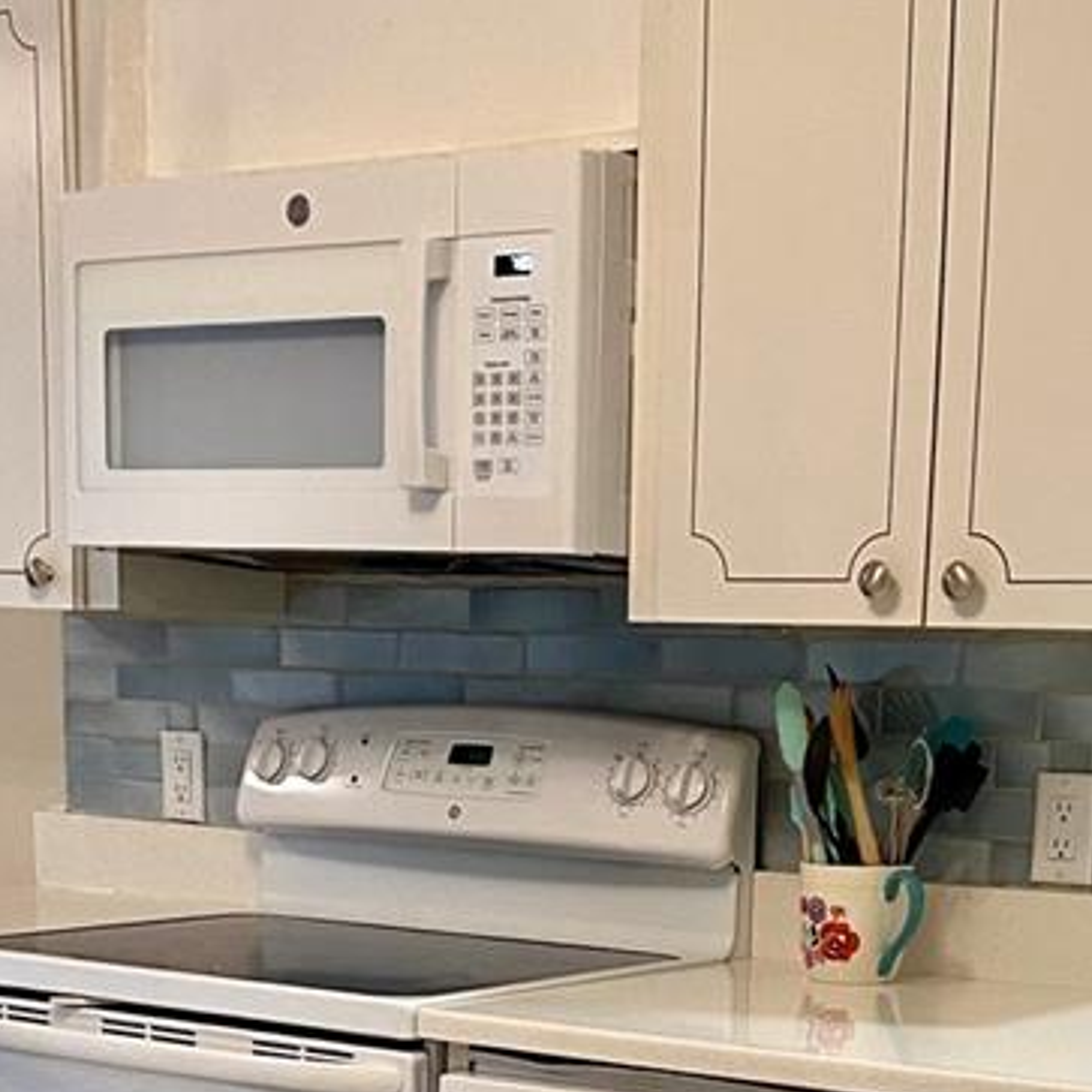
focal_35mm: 76
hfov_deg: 22.7
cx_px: 620
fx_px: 2712
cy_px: 1269
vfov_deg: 21.3
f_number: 1.8
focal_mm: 4.25
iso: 160
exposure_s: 1/60
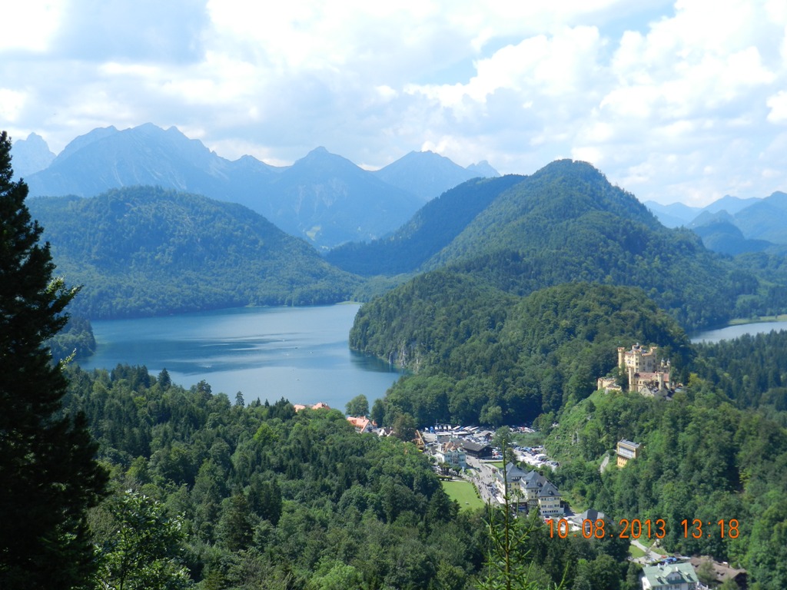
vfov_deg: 31.5
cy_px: 295
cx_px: 394
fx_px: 1046
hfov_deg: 41.2
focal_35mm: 46
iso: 160
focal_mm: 8.1
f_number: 4.2
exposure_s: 1/800
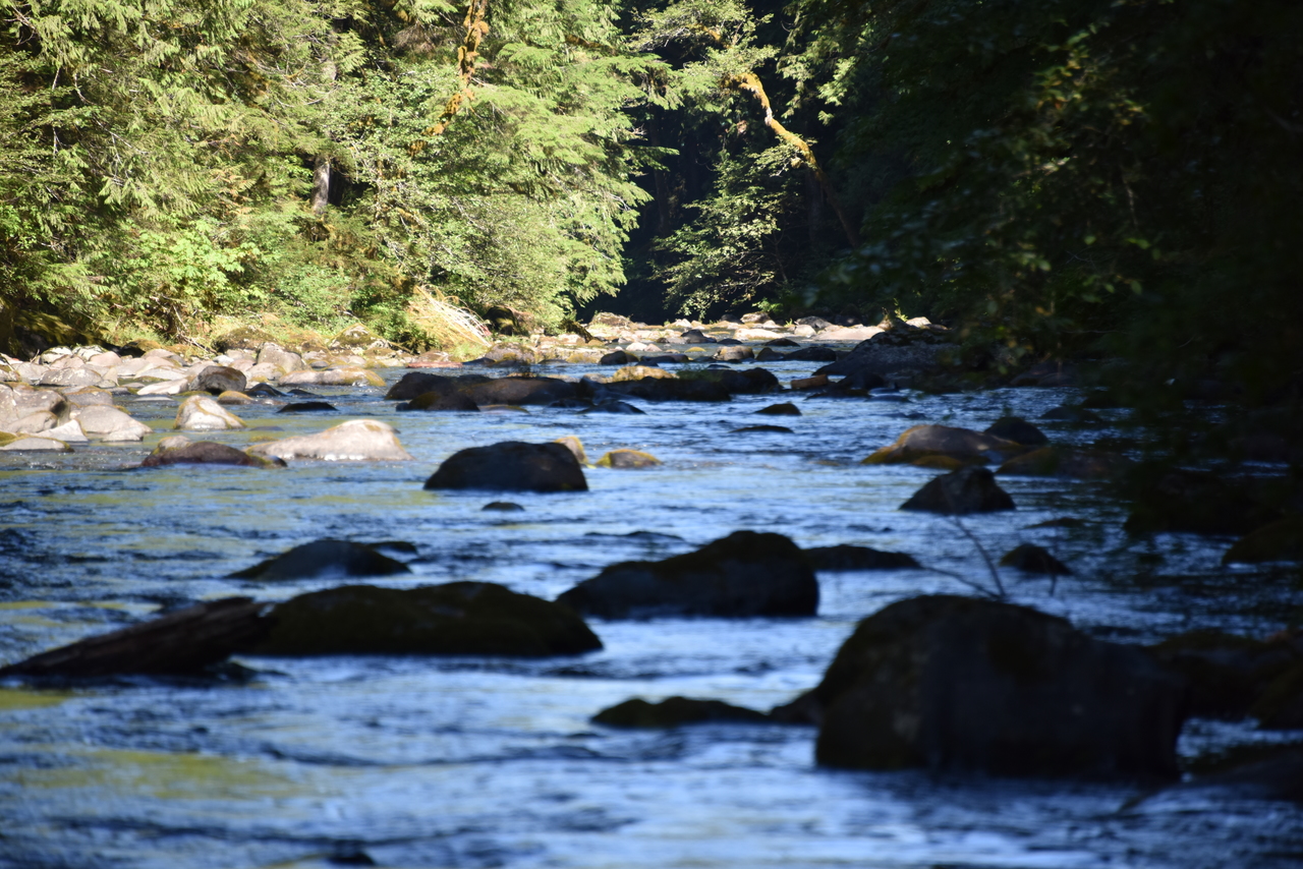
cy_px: 434
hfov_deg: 8.2
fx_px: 9050
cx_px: 652
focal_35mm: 250
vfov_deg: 5.5
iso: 400
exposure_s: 1/500
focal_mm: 250
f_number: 5.6
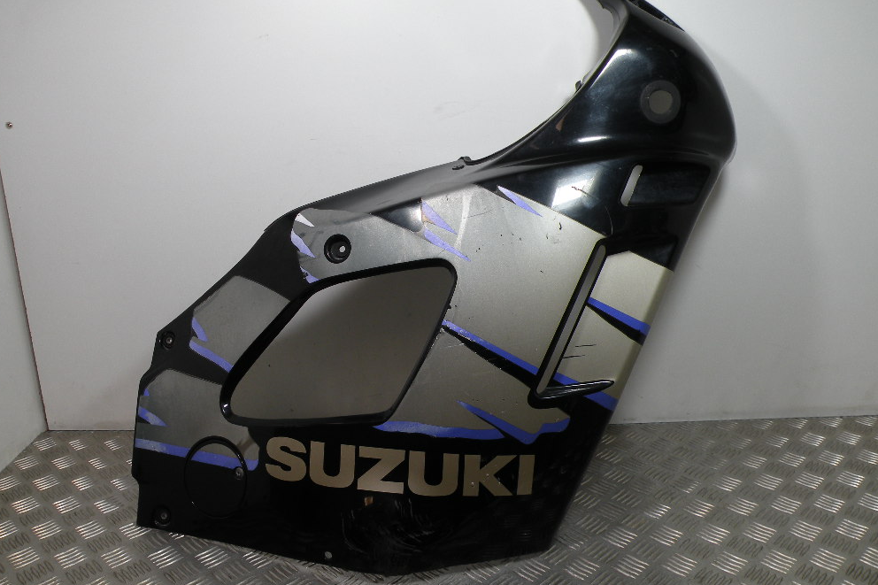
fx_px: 707
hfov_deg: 63.7
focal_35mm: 29
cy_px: 268
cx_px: 426
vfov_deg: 44.9
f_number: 3.5
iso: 64
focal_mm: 4.7
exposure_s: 1/94.3
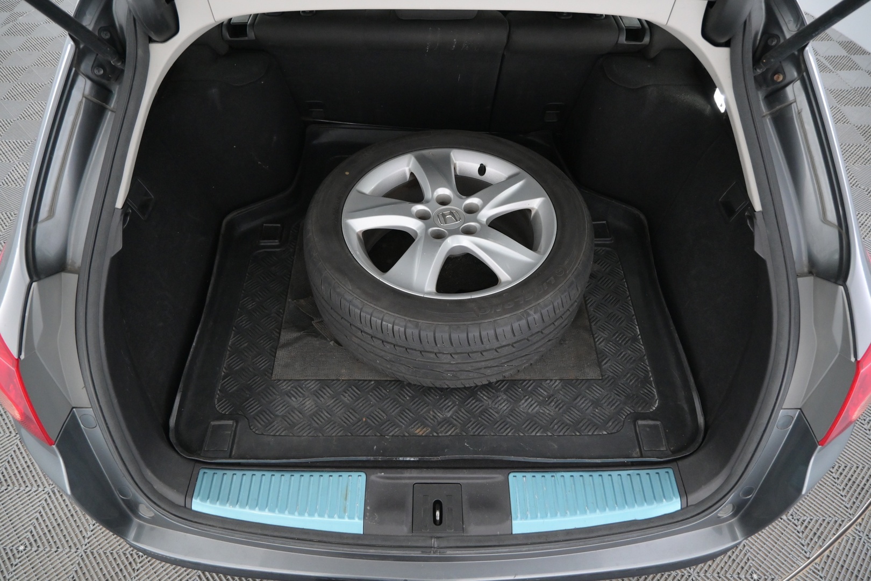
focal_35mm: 24
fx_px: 581
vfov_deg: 53.1
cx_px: 436
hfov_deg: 73.7
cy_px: 290
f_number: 4
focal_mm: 16
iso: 2500
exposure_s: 1/60
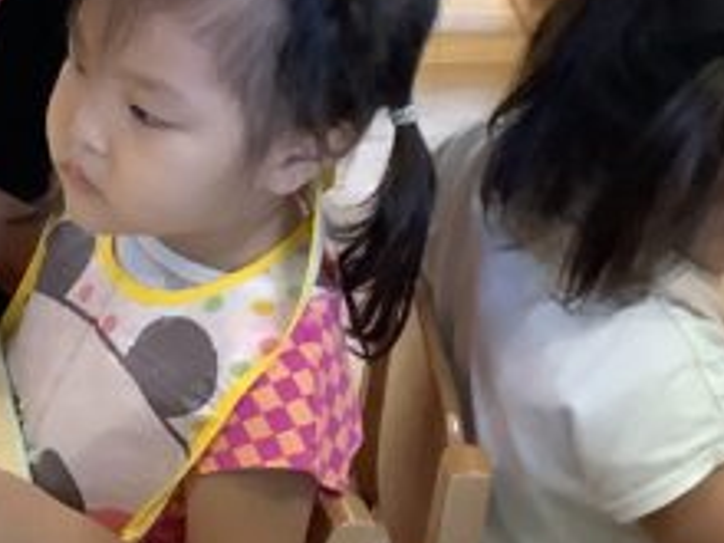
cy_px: 579
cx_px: -520
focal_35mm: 108
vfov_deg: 13.5
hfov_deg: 15.9
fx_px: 2259
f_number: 2.4
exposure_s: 1/60
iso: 160
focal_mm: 3.3
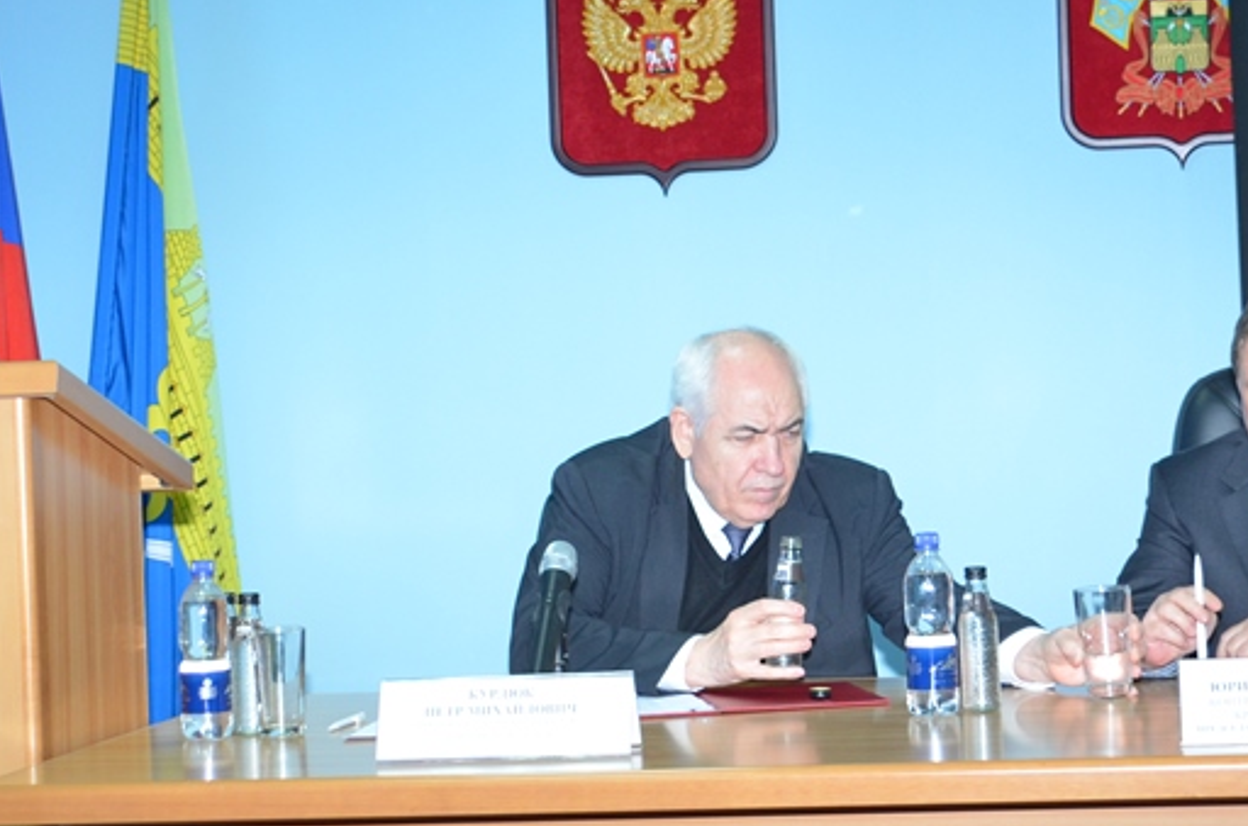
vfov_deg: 15.1
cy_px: 368
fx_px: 3113
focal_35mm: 90
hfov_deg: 22.7
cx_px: 695
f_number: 4.2
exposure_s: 1/60
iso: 640
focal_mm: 30
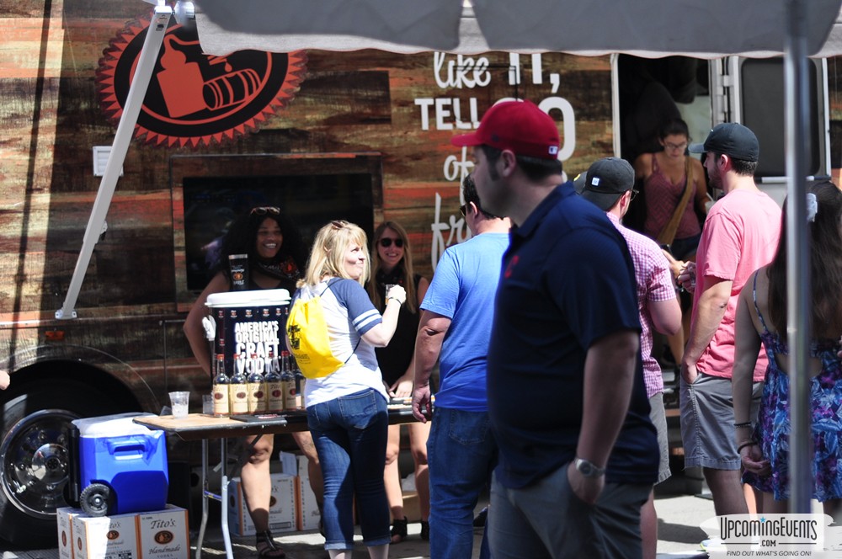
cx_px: 421
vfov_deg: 18.1
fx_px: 1752
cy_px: 280
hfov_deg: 27.0
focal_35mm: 75
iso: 200
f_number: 1.8
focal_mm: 50
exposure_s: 1/4000
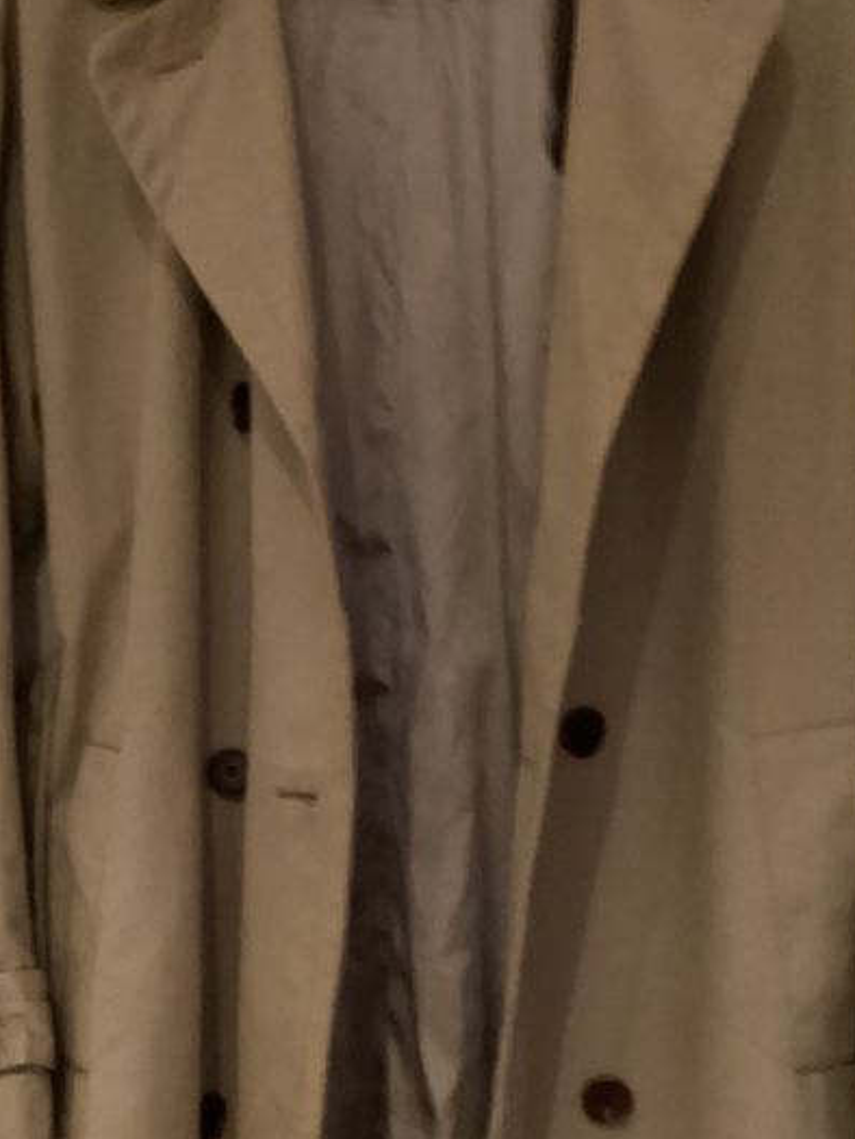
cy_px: 738
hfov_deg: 24.7
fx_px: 1942
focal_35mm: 59
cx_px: 308
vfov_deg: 32.5
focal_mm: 3.3
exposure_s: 1/15
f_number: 2.4
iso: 640
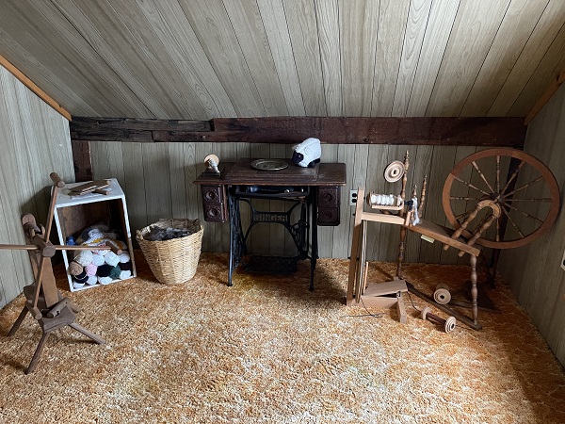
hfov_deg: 67.3
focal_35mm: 26
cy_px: 212
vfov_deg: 53.1
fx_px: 424
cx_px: 282
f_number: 1.6
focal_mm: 4.2
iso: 640
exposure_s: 1/31
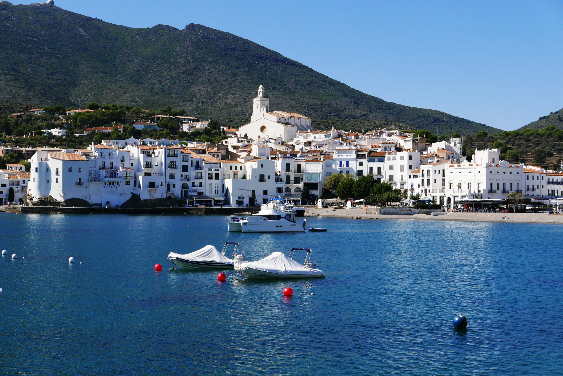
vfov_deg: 21.0
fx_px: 1017
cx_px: 282
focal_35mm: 65
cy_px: 188
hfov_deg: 30.9
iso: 200
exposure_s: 1/1600
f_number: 5.6
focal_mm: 29.3
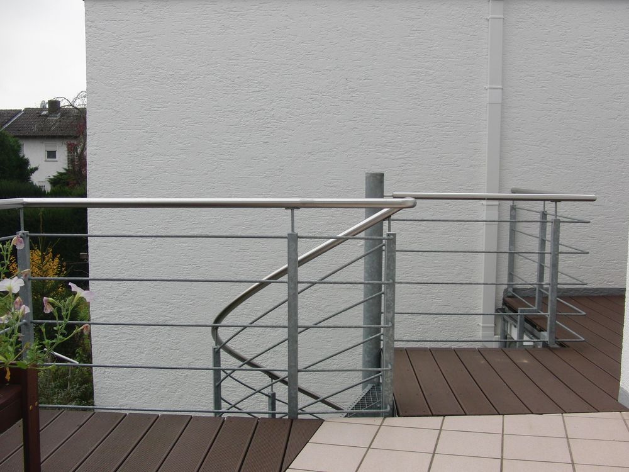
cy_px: 236
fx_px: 672
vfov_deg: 38.7
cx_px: 314
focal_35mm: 37
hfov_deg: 50.1
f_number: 3.6
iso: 100
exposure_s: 1/400
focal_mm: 6.42
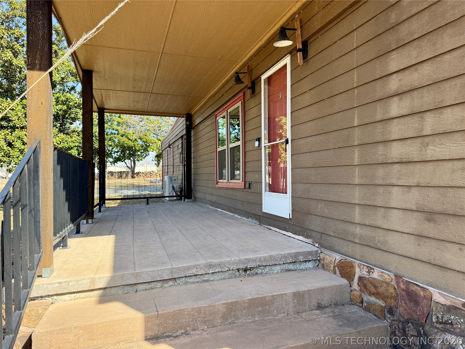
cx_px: 232
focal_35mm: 24
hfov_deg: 71.6
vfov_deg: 56.8
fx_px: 322
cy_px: 174
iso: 100
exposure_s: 1/920
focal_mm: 6.76
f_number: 1.78
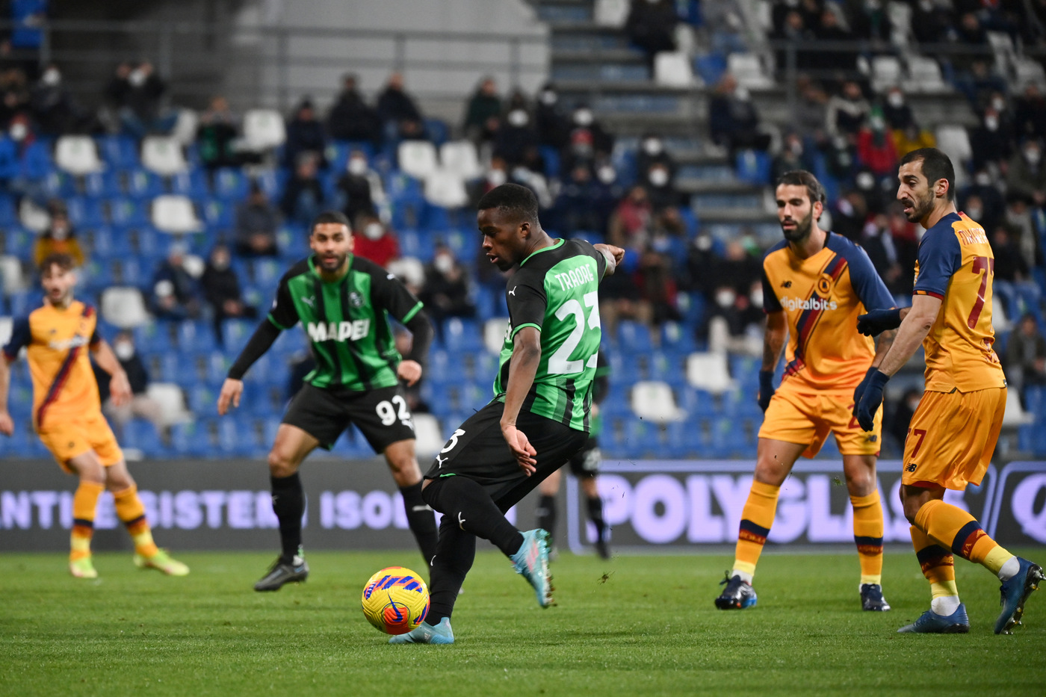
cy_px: 348
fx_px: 6972
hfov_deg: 8.6
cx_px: 523
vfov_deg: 5.7
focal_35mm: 240
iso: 2500
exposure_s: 1/1600
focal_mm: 240
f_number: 4
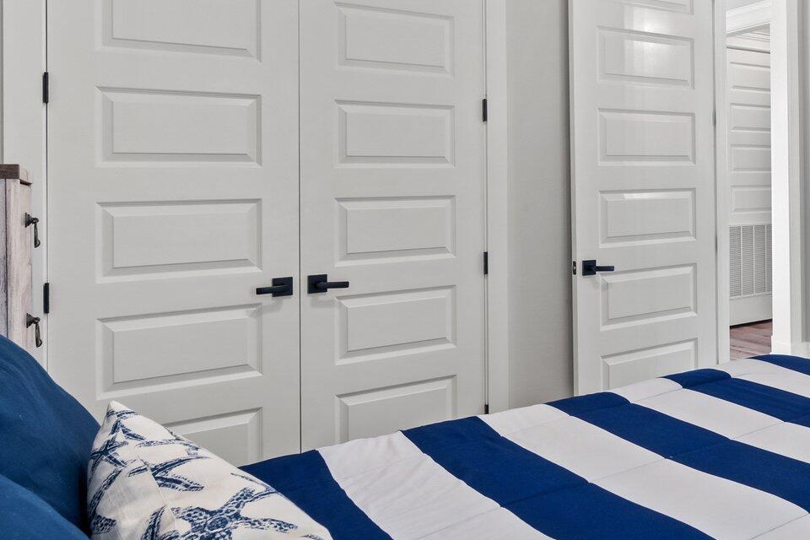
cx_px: 655
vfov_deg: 40.5
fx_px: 720
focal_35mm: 32
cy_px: 172
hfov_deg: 54.5
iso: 800
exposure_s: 1.3
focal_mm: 10
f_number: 8
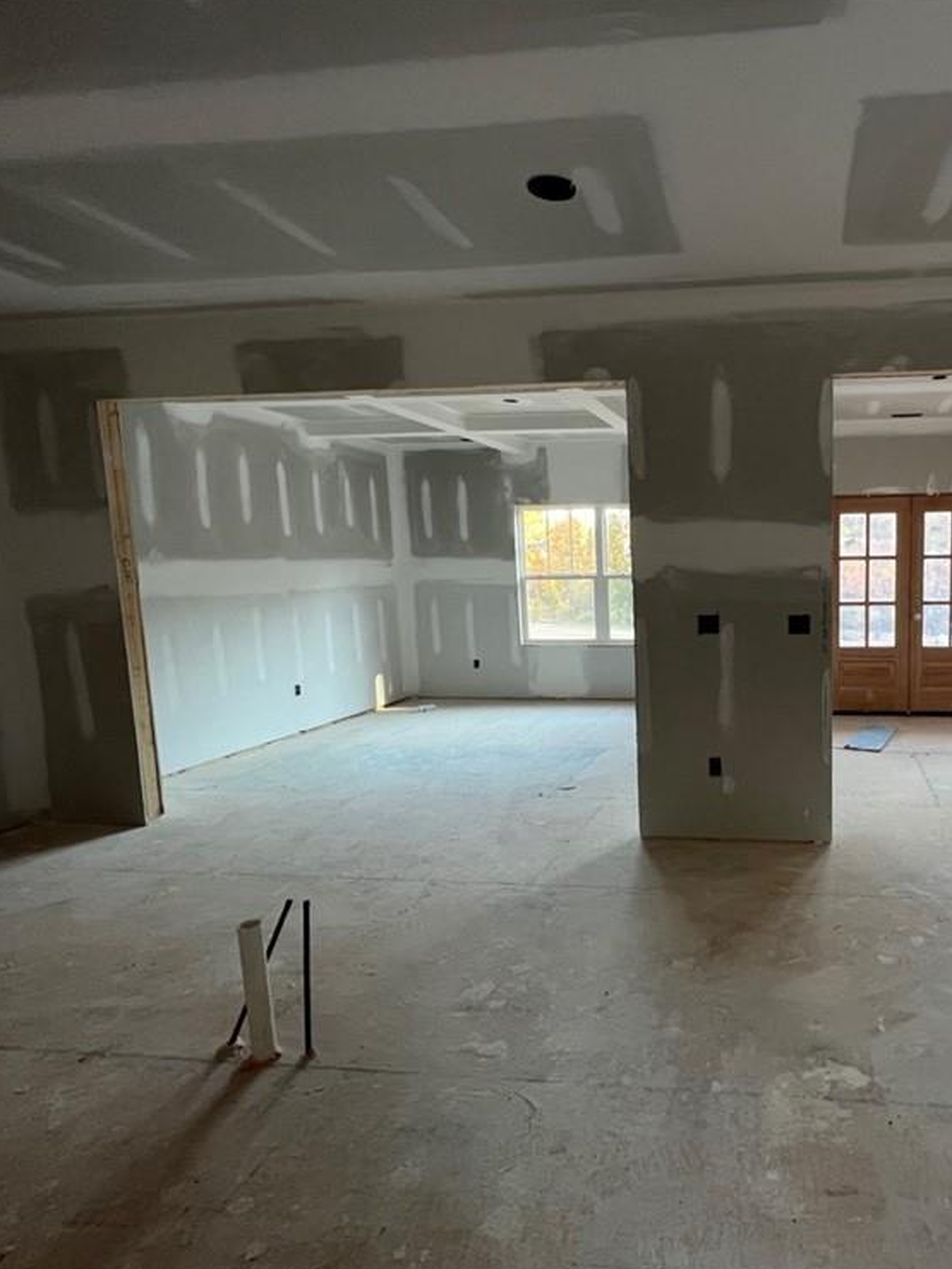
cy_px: 648
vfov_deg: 87.7
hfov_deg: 65.2
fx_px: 660
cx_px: 762
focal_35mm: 18
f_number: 1.8
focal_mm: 1.57
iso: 200
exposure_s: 1/99
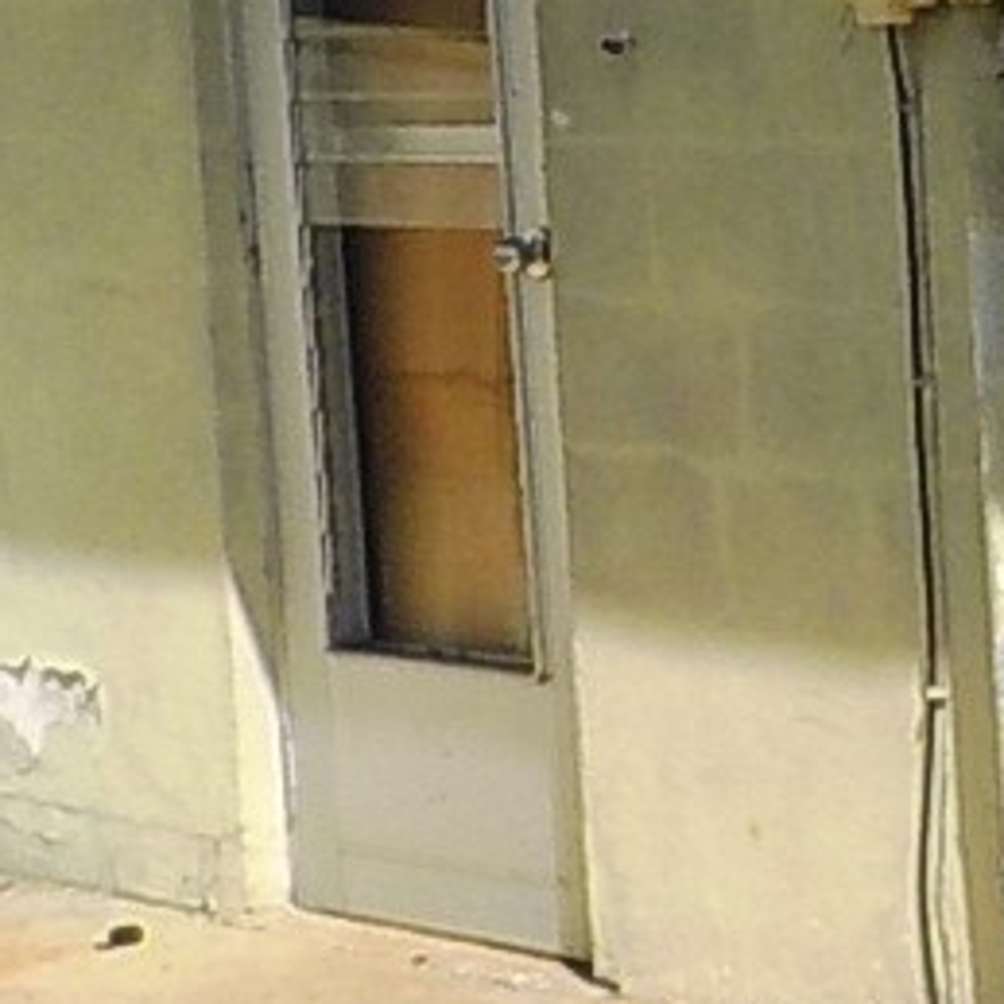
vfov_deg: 10.6
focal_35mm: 164
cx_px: 1469
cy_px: 97
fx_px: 5382
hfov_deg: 10.3
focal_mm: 4.1
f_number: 6.6
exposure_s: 1/640
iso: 125
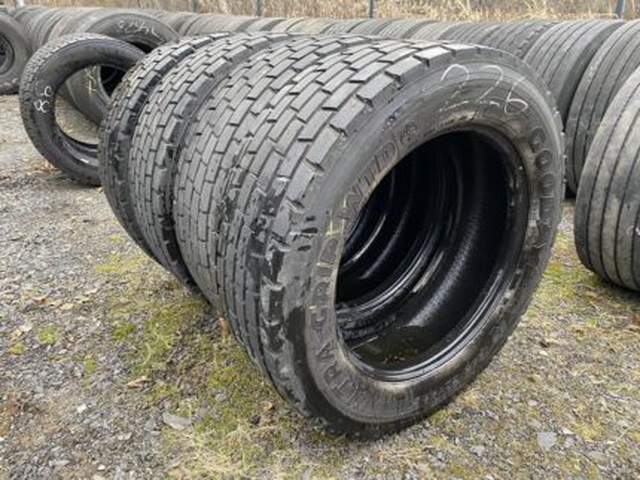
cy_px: 240
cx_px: 320
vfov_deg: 53.1
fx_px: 481
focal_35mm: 26
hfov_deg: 67.3
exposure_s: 1/99
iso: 125
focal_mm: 4.25
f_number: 1.8
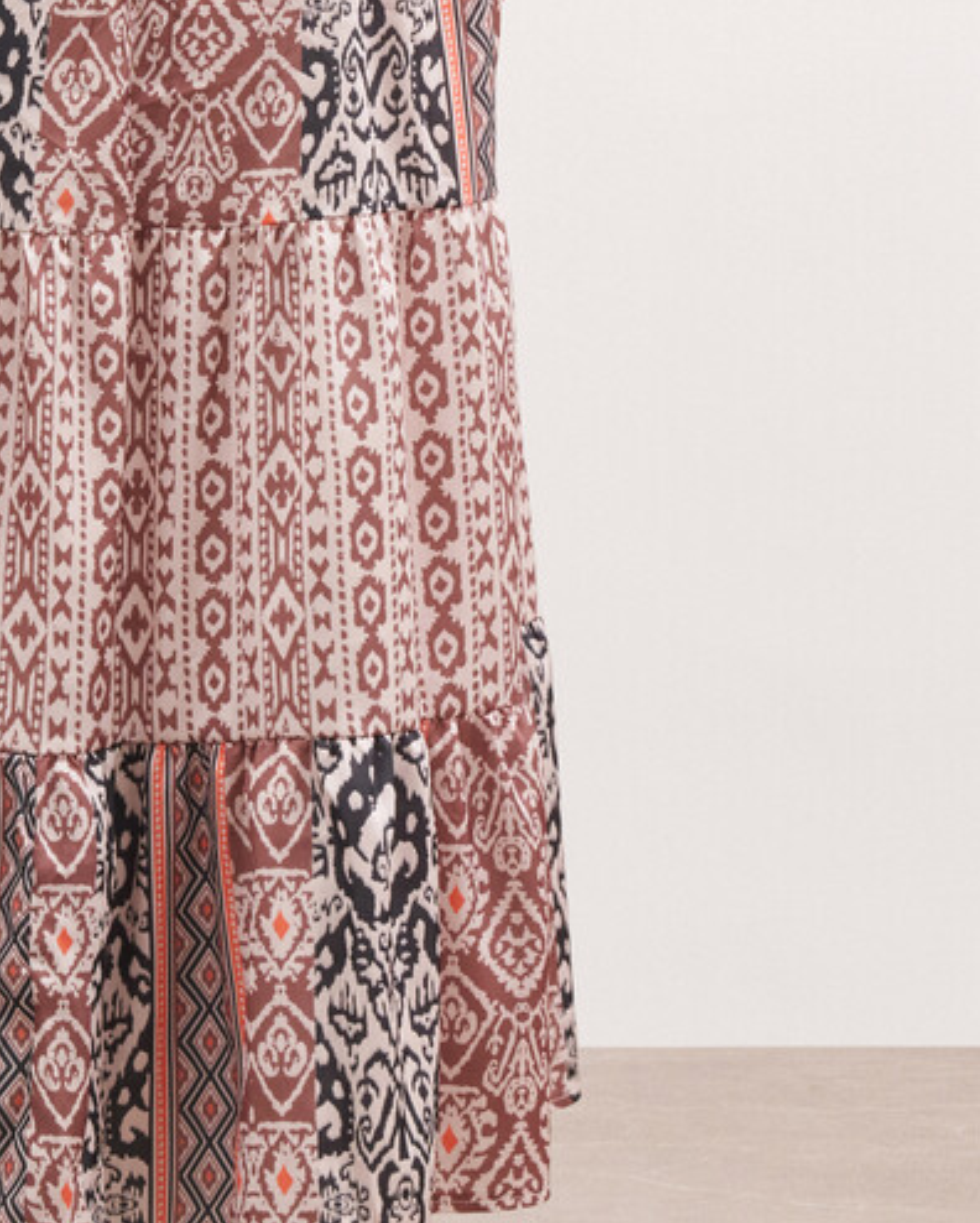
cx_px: 193
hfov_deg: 7.5
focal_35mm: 205
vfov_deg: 9.3
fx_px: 7423
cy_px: -352
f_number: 11
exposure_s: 1/160
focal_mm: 60
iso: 400
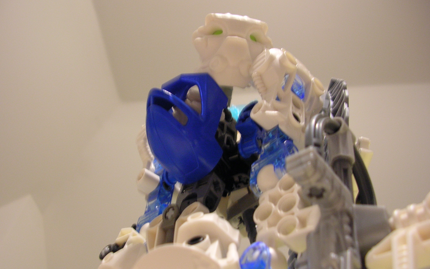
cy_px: 163
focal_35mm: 38
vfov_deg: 33.5
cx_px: 211
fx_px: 445
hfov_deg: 51.5
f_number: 2.8
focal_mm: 5.8
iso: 90
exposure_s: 1/5.9
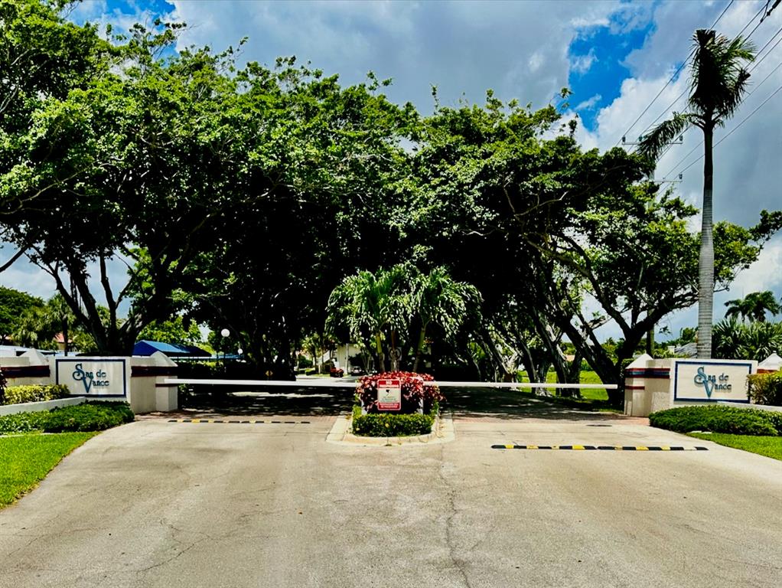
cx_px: 391
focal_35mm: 24
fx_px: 543
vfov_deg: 56.9
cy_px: 294
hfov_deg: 71.6
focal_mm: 6.86
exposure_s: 1/7576
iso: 80
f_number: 1.78
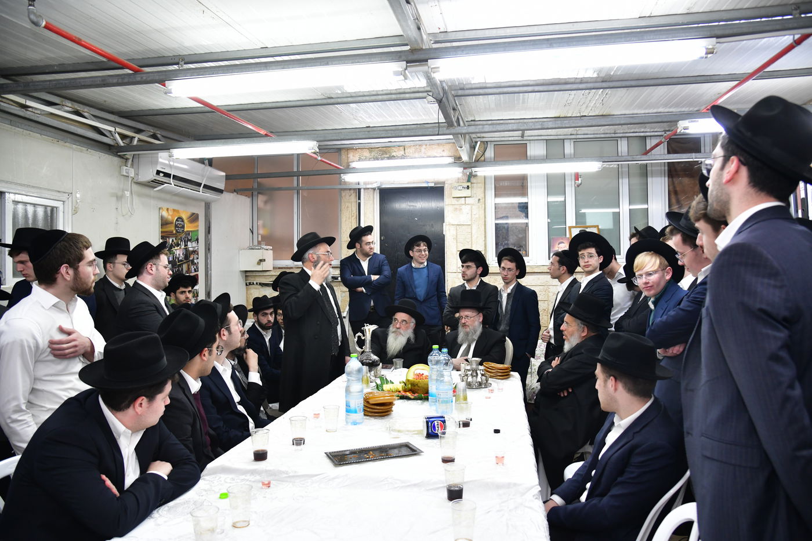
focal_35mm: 24
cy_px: 270
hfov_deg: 73.8
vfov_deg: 53.1
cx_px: 406
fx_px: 541
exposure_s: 1/100
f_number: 5.6
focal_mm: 24
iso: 2000
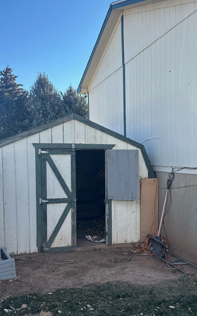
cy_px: 182
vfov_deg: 49.1
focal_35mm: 40
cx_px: 136
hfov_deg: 31.7
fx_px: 344
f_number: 1.78
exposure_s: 1/1751
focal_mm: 6.86
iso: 80
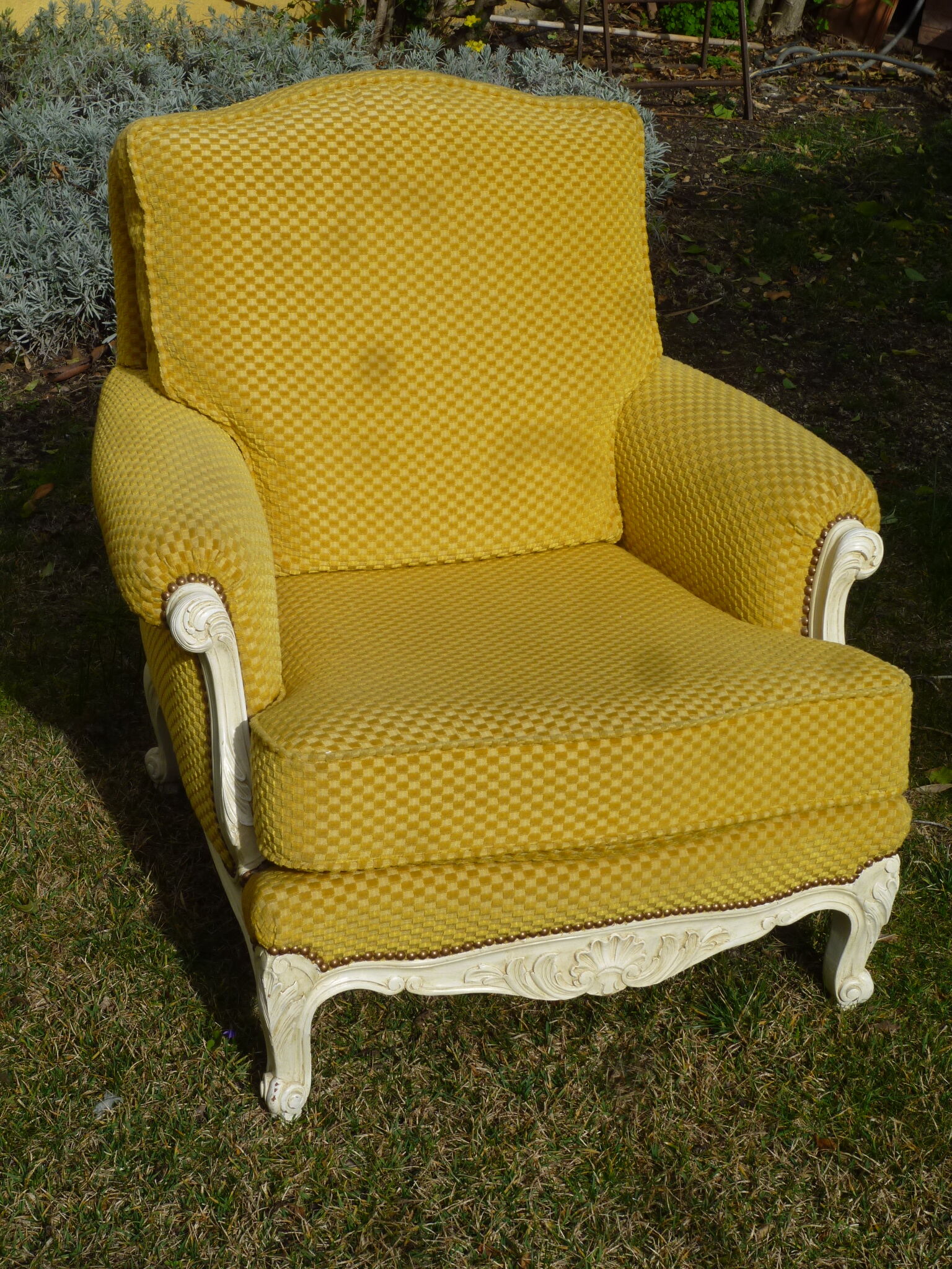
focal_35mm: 61
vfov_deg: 31.7
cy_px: 634
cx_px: 476
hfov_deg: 24.0
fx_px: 2237
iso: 80
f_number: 5
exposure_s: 1/400
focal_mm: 10.8
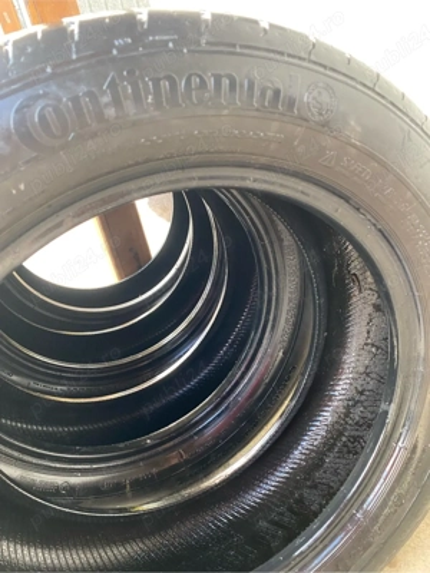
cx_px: 215
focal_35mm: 26
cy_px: 286
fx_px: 431
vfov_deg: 67.3
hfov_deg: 53.1
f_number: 1.8
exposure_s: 1/60
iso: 200
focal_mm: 4.25
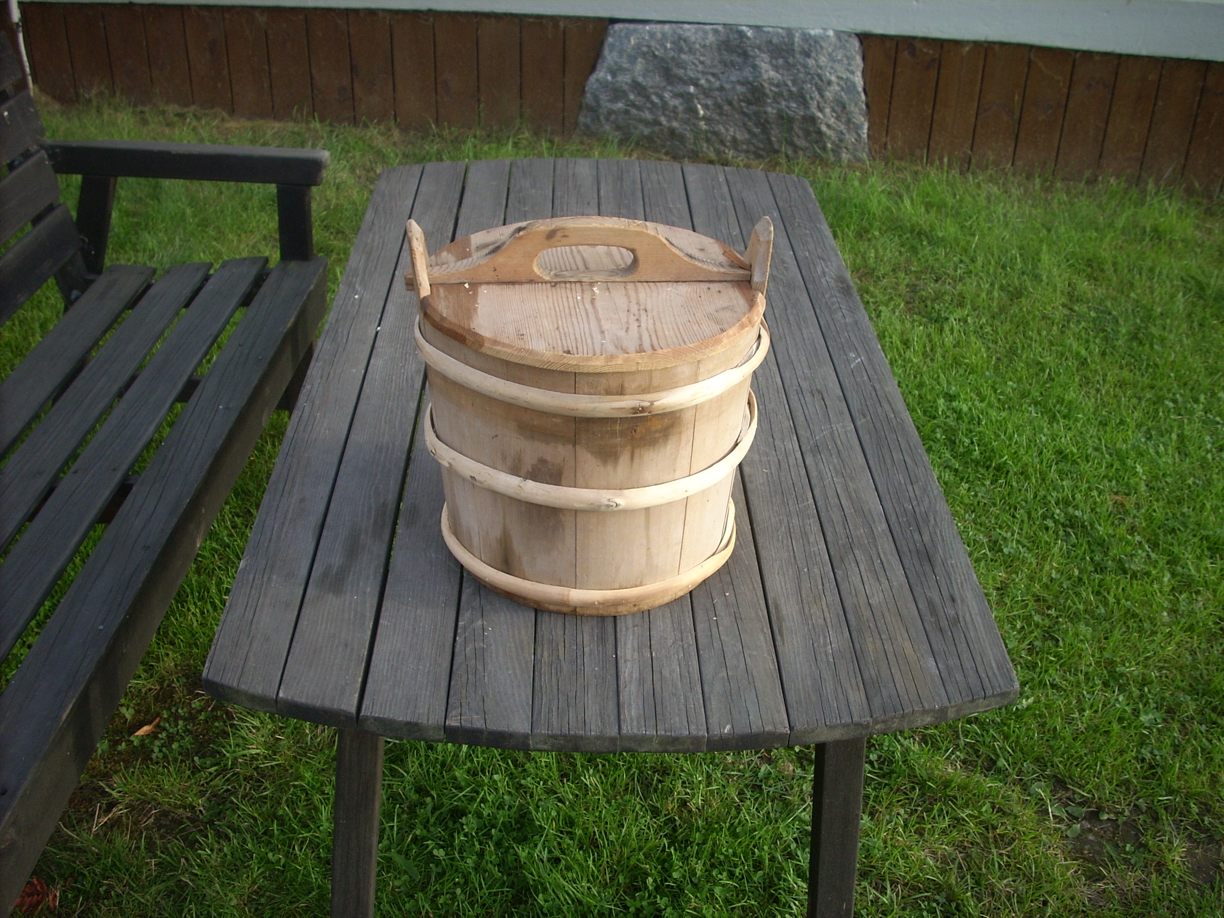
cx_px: 612
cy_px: 459
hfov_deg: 50.1
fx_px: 1308
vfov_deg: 38.7
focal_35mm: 37
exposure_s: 1/110
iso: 64
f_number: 2.8
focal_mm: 6.2
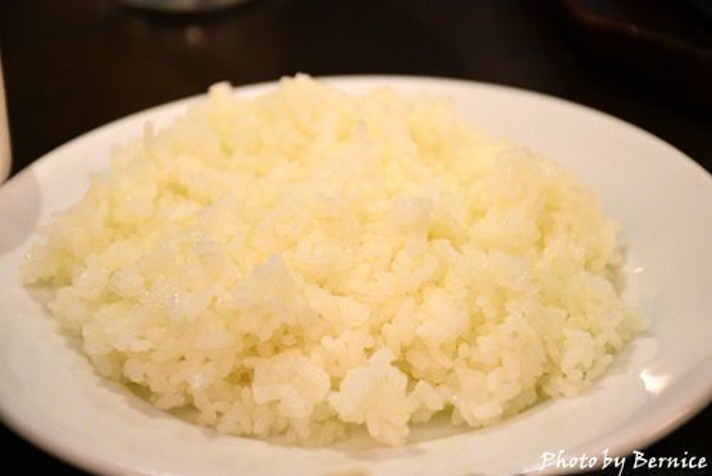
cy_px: 238
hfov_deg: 17.1
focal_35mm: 120
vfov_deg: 11.4
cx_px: 356
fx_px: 2375
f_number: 5.6
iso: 5000
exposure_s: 1/125
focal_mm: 80
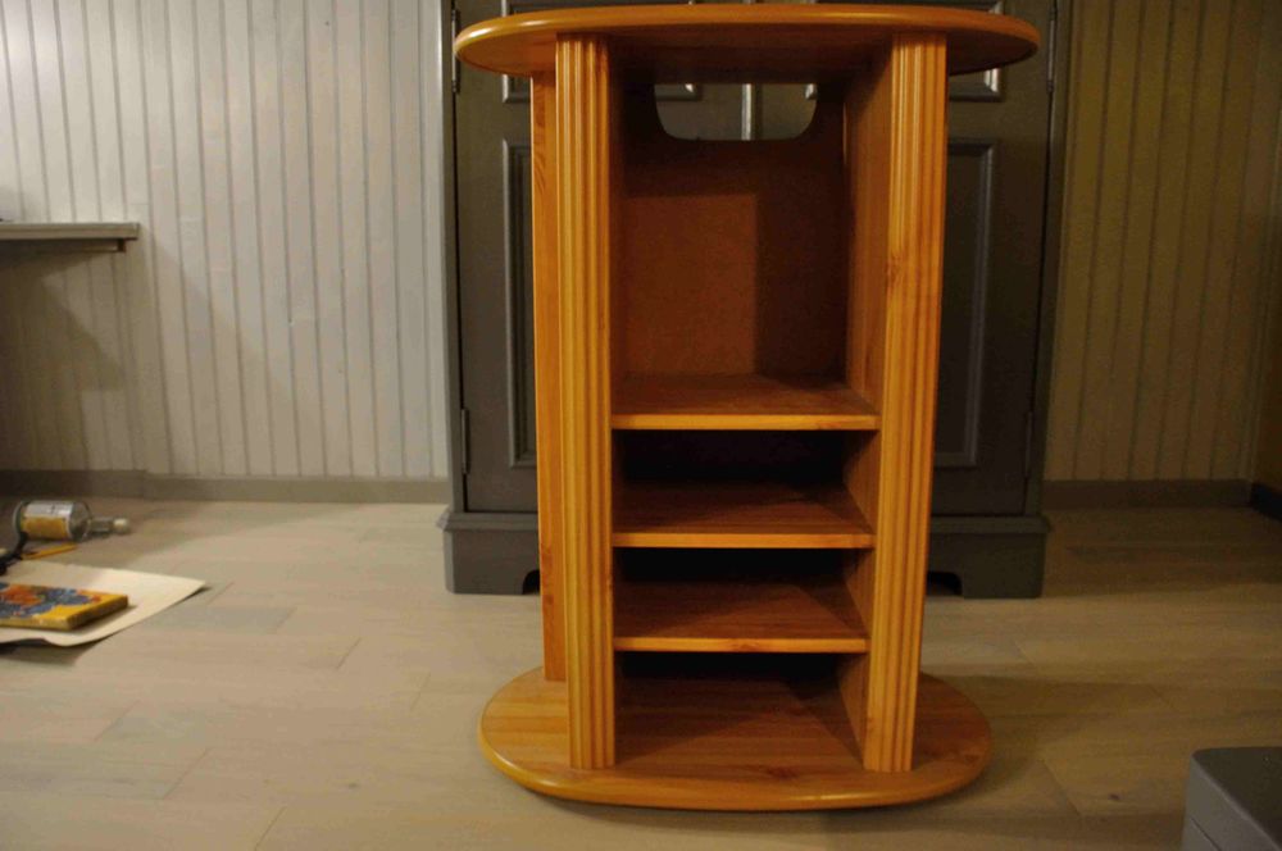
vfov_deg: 47.8
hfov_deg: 67.4
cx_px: 641
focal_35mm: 27
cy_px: 426
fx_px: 960
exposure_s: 1/10
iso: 1600
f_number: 5
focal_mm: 18
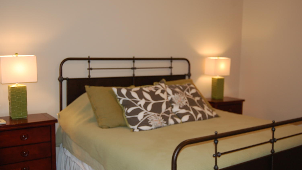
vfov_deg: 29.0
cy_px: 80
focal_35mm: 41
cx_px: 151
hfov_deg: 49.4
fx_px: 328
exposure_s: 1/60
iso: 400
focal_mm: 26
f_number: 4
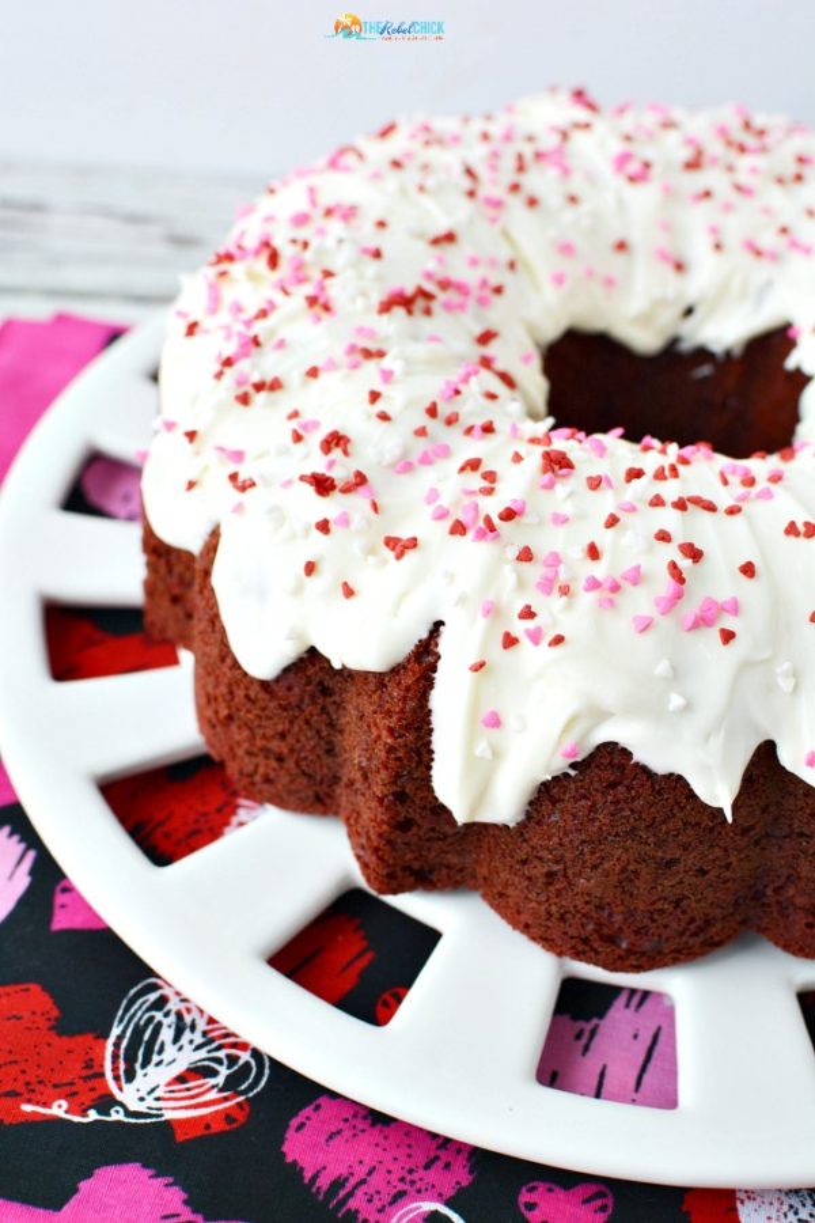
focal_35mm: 52
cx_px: 408
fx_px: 1783
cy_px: 612
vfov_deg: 37.9
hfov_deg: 25.8
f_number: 4.5
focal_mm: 35
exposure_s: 1/80
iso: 400
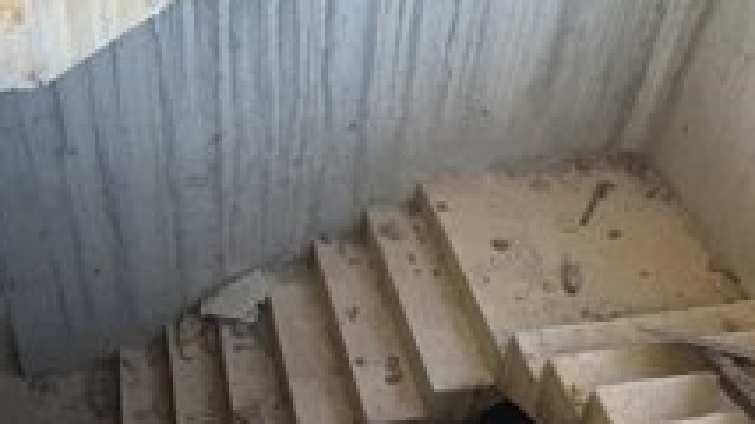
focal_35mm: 44
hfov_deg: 46.0
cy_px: 237
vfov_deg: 27.0
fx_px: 880
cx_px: 279
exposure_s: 1/154
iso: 64
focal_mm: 6.76
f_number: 1.78
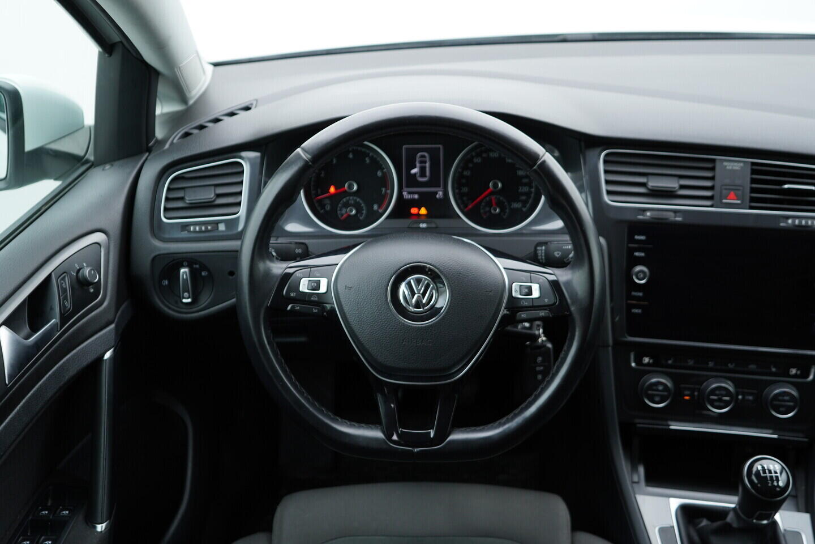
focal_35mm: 36
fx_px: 815
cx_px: 408
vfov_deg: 36.9
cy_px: 272
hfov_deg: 53.1
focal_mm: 24
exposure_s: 1/40
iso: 160
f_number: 2.8
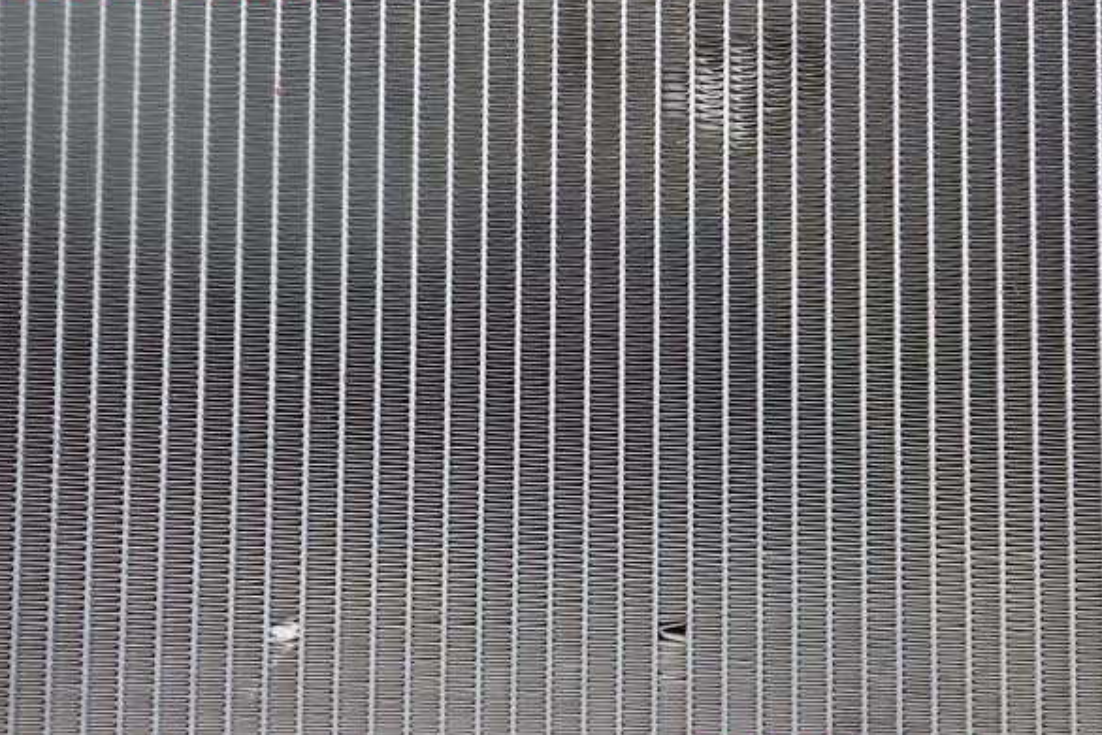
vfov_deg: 41.1
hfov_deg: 58.7
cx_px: 558
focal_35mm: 32
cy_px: 369
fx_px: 979
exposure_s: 1/125
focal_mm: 5.4
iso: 200
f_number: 2.3
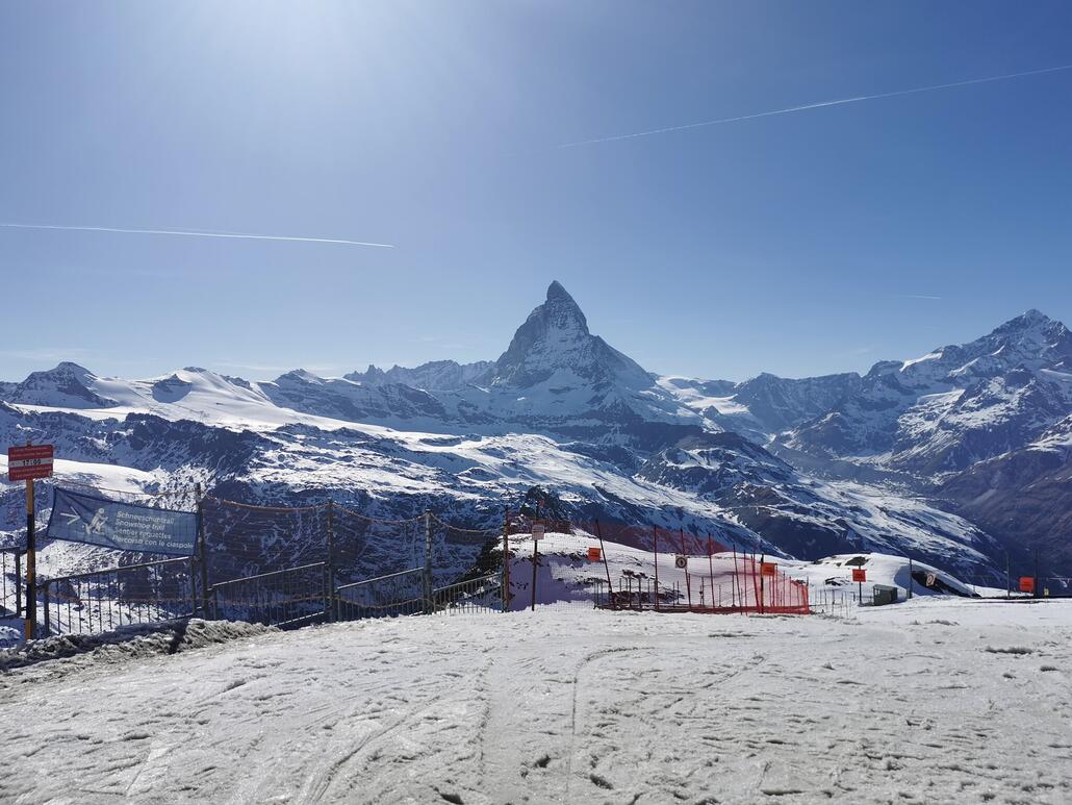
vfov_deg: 48.2
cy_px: 402
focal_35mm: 29
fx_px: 898
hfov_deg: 61.6
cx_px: 536
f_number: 1.8
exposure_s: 1/9901
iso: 50
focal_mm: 5.58
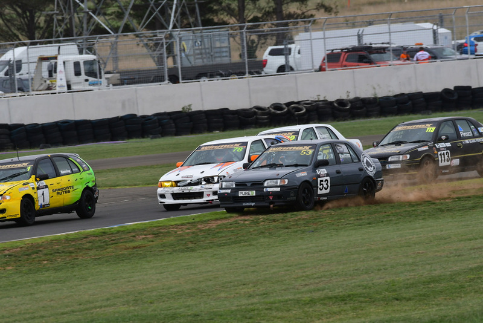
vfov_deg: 2.5
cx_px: 242
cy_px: 162
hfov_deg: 3.8
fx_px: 7247
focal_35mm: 540
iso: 500
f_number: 10
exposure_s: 1/640
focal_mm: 360
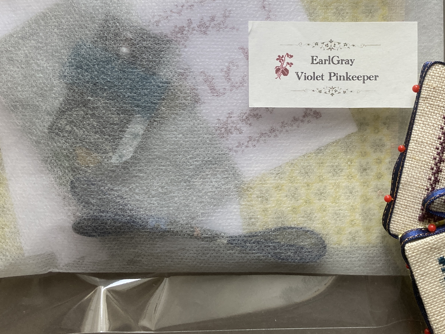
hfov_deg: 40.1
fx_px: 604
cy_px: 133
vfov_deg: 30.8
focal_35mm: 47
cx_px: 283
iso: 80
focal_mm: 3.99
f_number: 1.8
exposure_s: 1/81
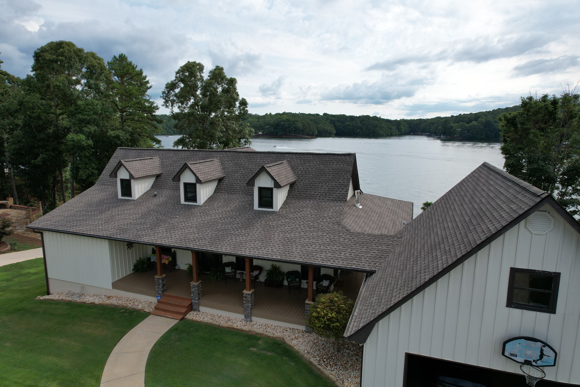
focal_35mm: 22
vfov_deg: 57.2
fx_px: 354
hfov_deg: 78.6
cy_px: 194
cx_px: 290
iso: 100
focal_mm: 8.38
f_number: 2.8
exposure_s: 1/2000
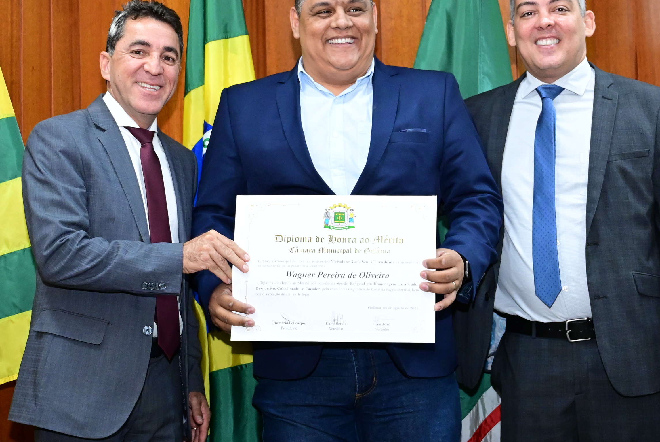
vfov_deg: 17.8
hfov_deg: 26.3
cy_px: 201
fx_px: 1413
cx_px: 373
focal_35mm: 77
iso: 4000
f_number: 4
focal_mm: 40
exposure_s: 1/125
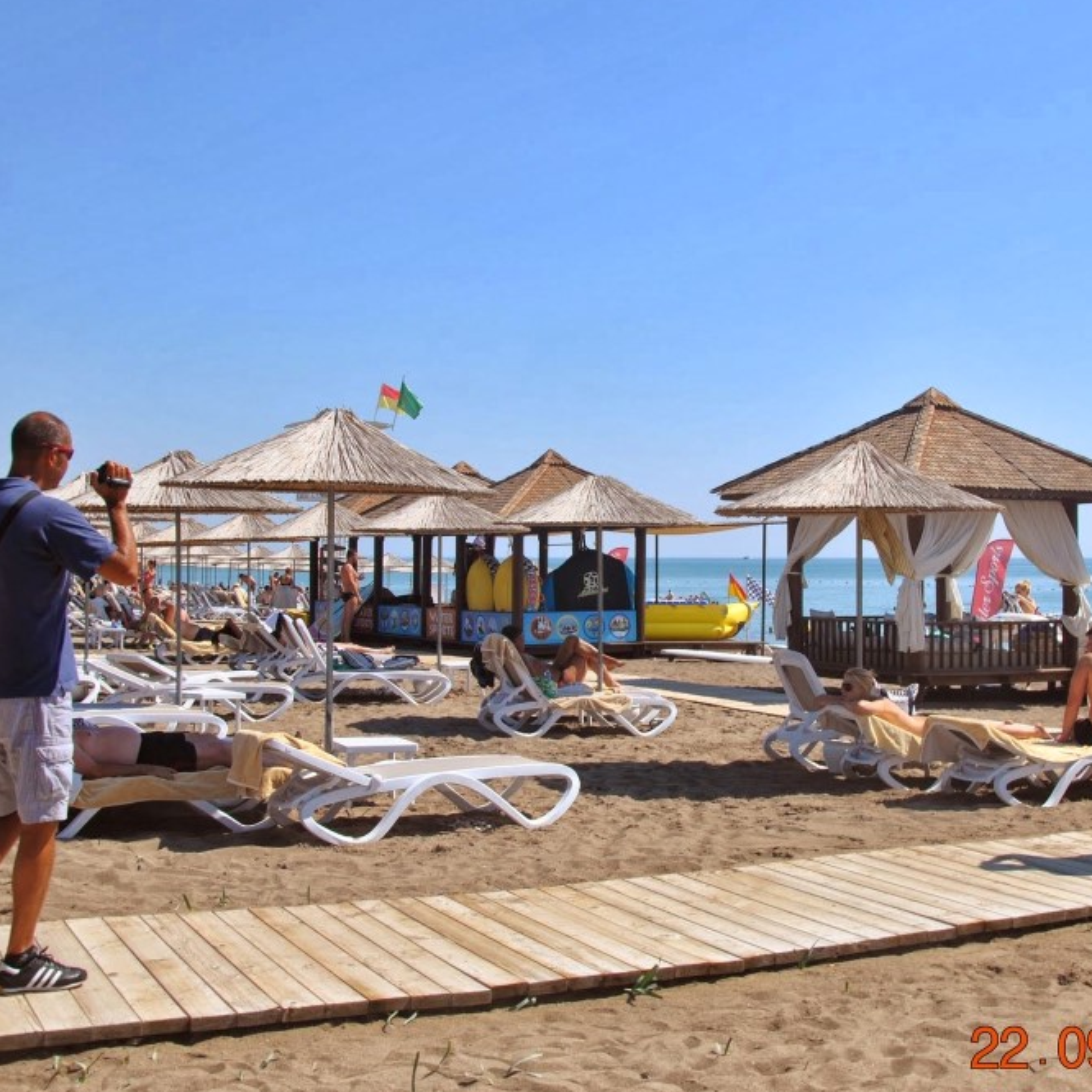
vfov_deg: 38.3
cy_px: 513
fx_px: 1570
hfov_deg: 38.1
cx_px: 675
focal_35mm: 44
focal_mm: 20
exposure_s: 1/320
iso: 100
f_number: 9
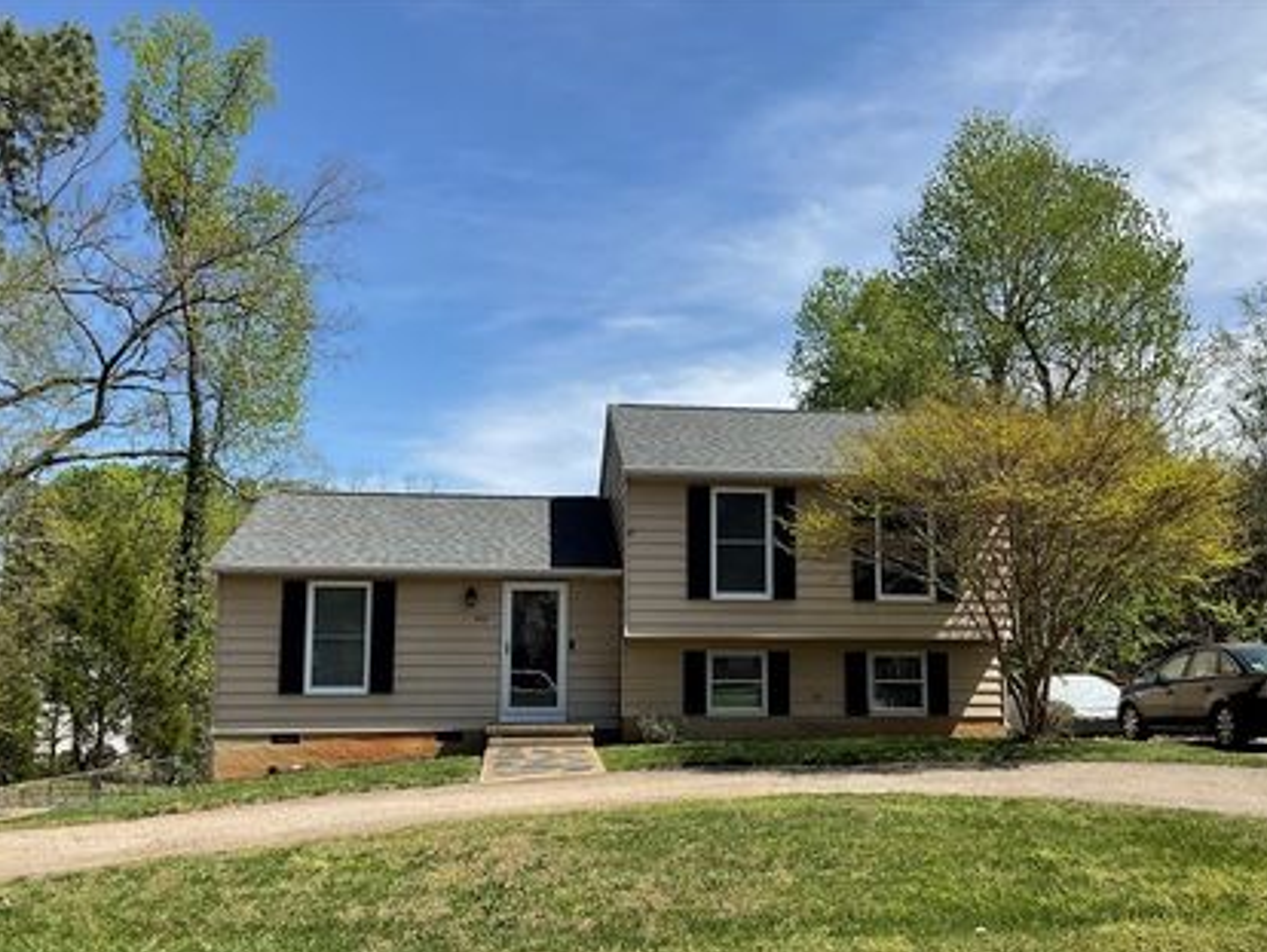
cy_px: 562
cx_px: 710
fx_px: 1282
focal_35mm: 35
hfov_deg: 52.5
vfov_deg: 40.6
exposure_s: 1/1786
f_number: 1.8
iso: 16
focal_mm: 3
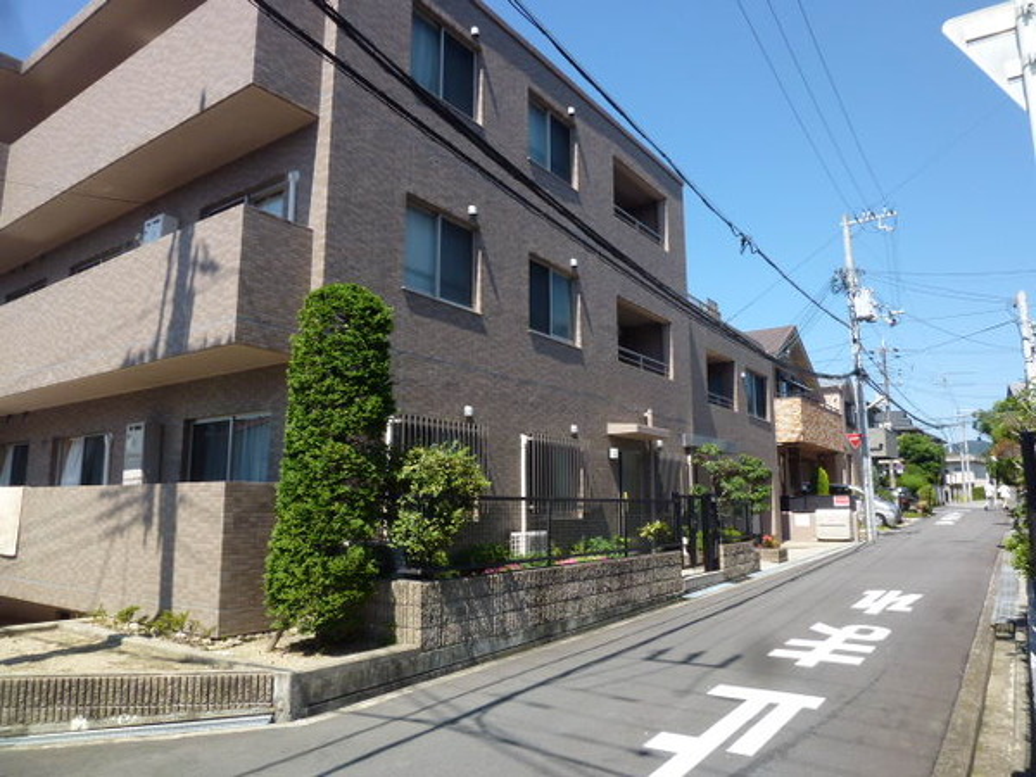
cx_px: 518
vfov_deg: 56.8
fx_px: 718
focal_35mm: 24
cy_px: 388
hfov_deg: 71.6
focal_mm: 4.3
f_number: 4.5
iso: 100
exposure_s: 1/500
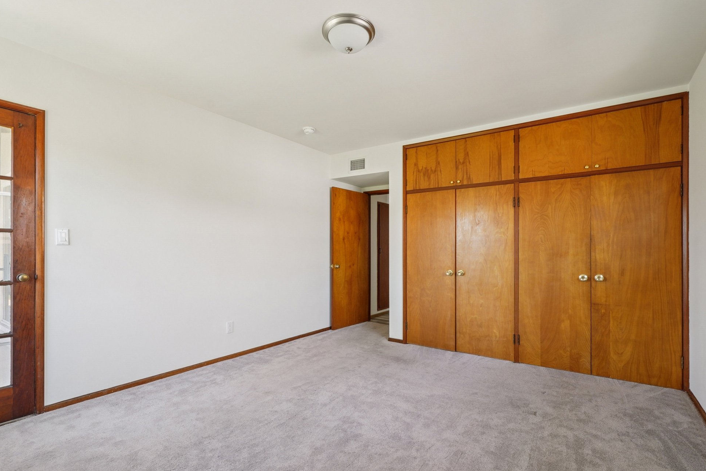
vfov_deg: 70.4
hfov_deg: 93.2
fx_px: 333
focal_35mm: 17
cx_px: 367
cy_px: 249
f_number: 8
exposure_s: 1/20
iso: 400
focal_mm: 16
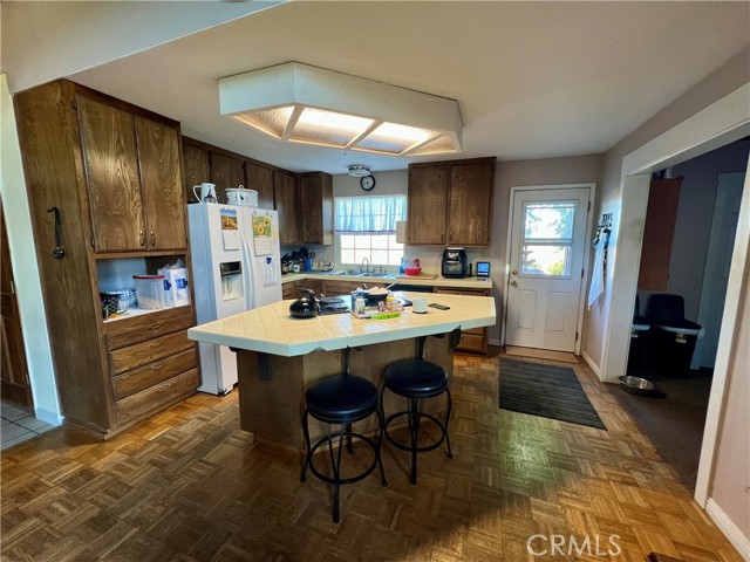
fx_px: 282
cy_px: 281
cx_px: 375
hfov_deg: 106.2
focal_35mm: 13
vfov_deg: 89.9
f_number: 1.8
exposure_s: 1/60
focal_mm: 1.57
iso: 160
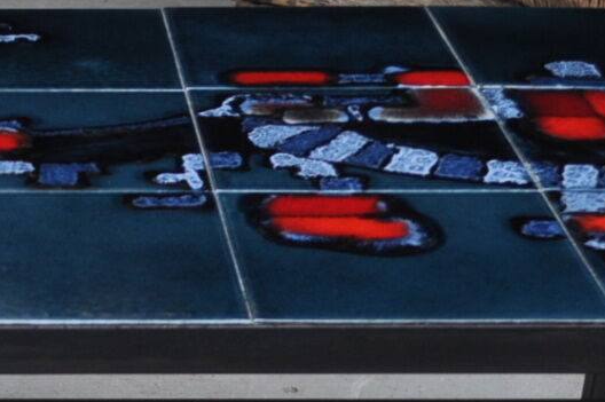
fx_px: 2250
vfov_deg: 9.8
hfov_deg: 14.8
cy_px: 657
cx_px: -129
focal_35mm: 134
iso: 400
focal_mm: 22
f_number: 5
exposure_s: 1/100
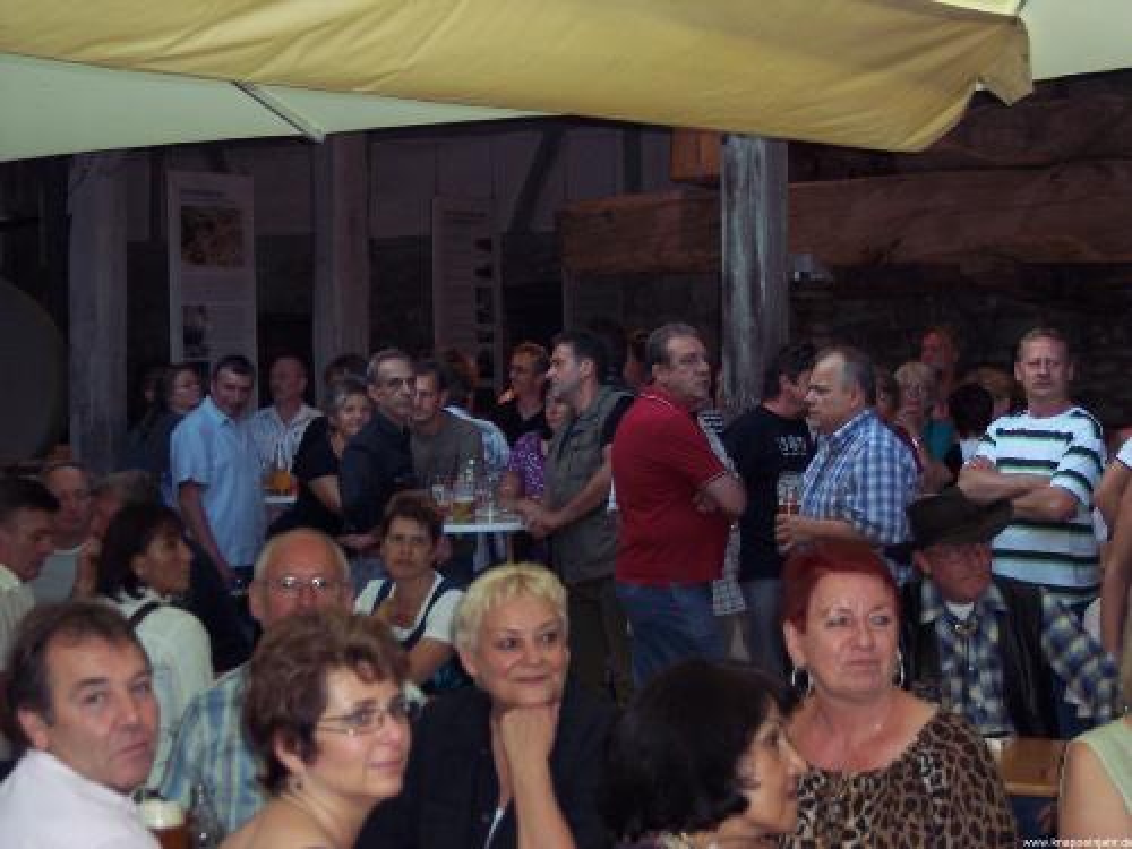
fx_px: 2551
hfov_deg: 25.0
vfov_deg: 18.9
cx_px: 566
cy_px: 424
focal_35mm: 78
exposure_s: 1/90
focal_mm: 16
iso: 140
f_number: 4
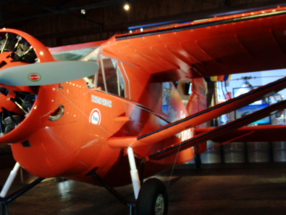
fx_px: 496
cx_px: 83
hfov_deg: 31.8
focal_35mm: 60
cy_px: 114
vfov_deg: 24.4
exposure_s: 1/6
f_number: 3.6
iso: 400
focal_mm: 6.42
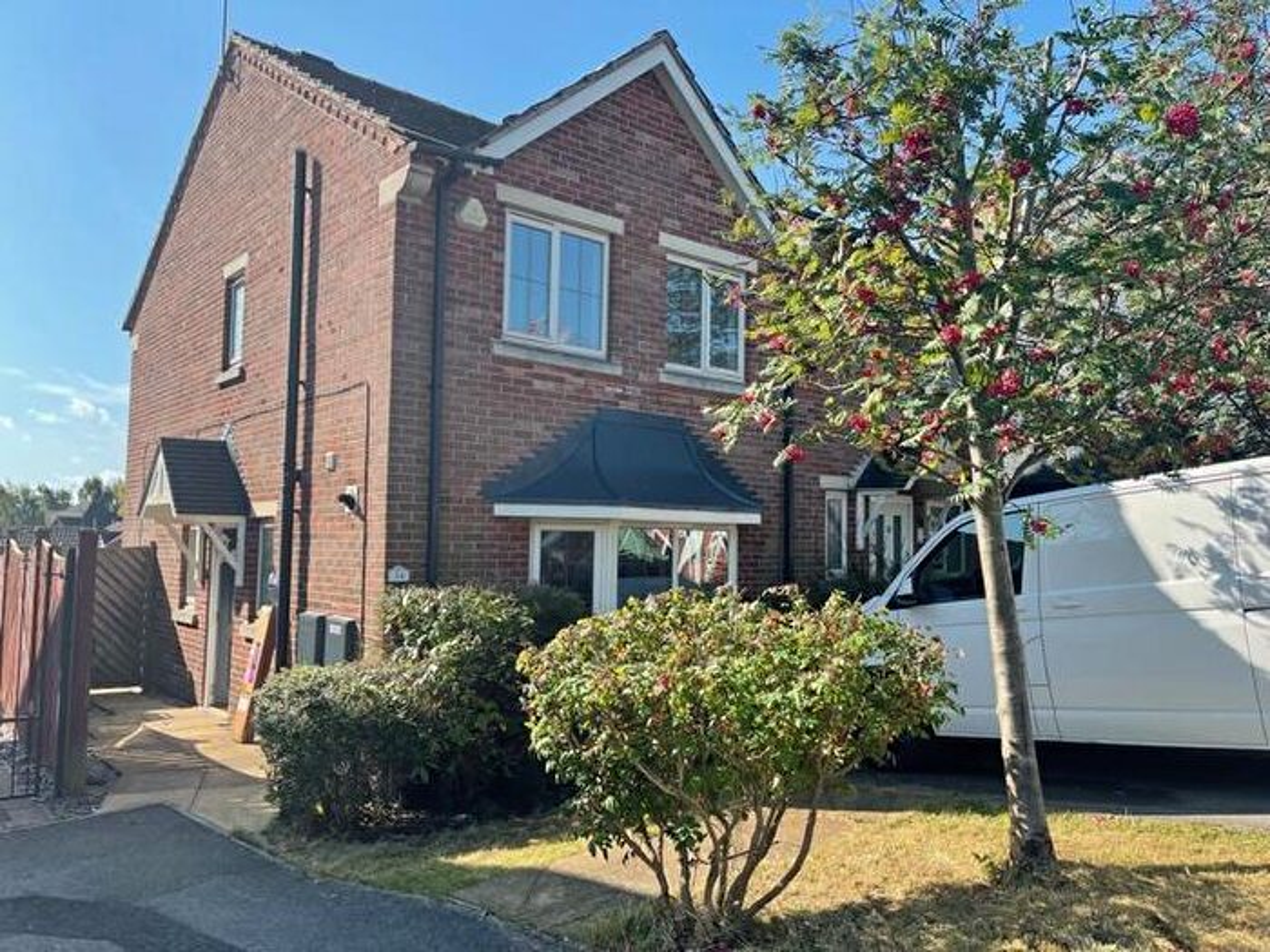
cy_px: 476
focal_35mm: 26
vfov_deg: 53.1
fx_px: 954
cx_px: 635
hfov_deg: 67.3
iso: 32
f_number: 1.6
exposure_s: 1/1439
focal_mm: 5.1
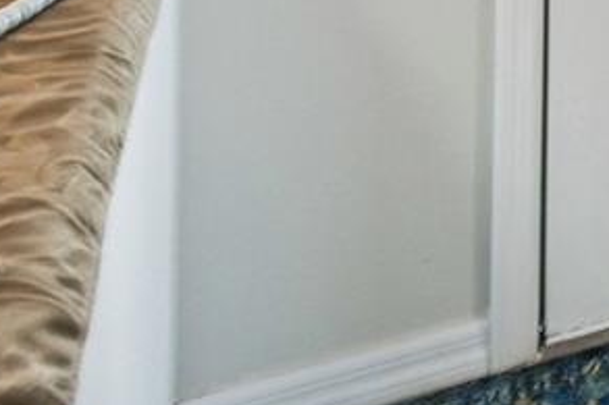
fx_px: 1386
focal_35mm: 82
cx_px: 1266
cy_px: -521
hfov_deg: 17.0
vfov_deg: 13.1
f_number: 7.1
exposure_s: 1/10
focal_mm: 10
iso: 100
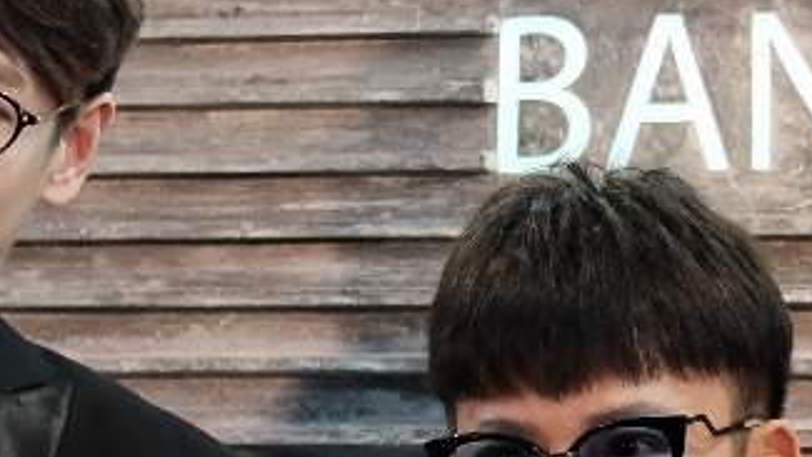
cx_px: 785
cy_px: 417
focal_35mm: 277
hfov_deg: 7.8
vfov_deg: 4.4
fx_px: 5966
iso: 1250
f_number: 2.5
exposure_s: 1/160
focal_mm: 35
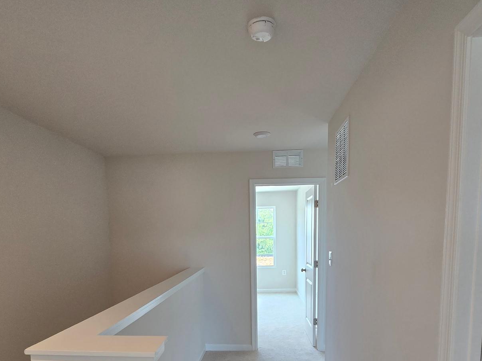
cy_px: 278
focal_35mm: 22
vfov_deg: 57.5
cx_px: 230
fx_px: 306
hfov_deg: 76.3
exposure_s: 1/60
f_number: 2.2
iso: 100
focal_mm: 2.2
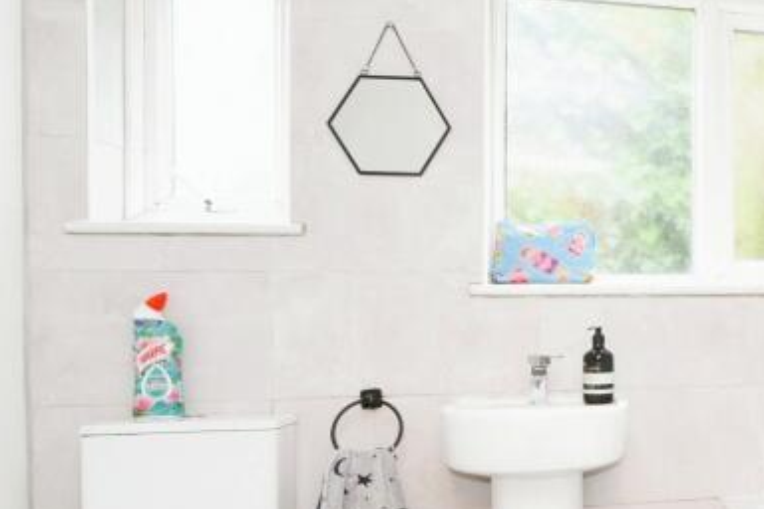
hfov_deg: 39.7
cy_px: 261
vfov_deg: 33.4
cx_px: 838
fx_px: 849
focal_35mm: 40
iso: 500
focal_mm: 15
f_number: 10
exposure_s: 1/10
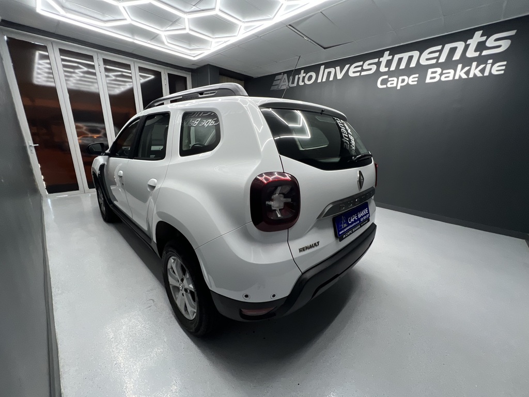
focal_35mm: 13
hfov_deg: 106.2
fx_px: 199
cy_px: 198
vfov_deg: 89.9
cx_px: 264
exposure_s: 1/100
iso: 160
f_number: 1.8
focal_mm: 1.57
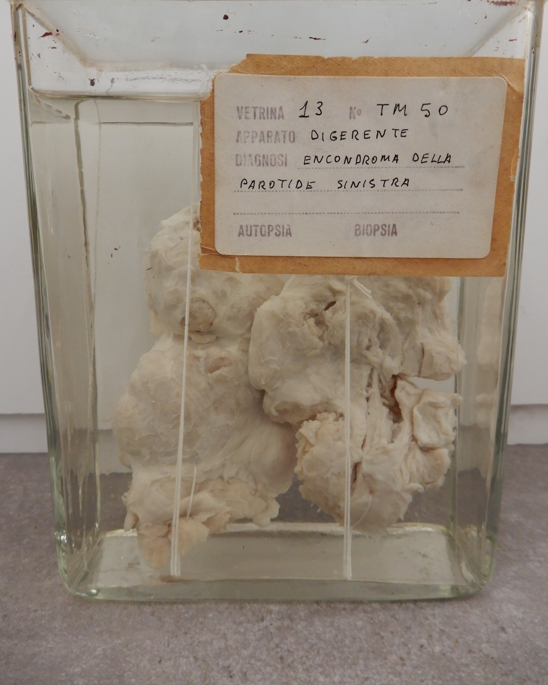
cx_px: 275
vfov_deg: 66.0
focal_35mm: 26
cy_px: 319
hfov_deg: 54.9
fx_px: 527
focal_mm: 4.3
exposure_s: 1/30
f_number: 3.4
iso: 280
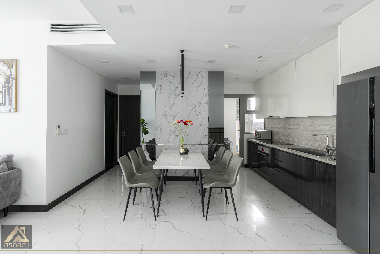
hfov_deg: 104.2
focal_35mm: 14
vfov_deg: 81.2
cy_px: 127
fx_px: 148
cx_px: 190
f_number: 6.3
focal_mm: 14
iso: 100
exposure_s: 1/2
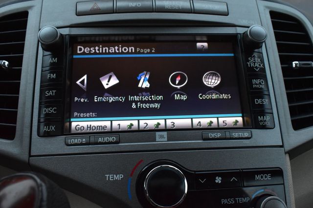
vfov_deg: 39.9
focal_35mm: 33
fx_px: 287
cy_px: 104
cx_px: 156
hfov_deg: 57.2
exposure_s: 1/50
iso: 2500
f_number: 8
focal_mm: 22
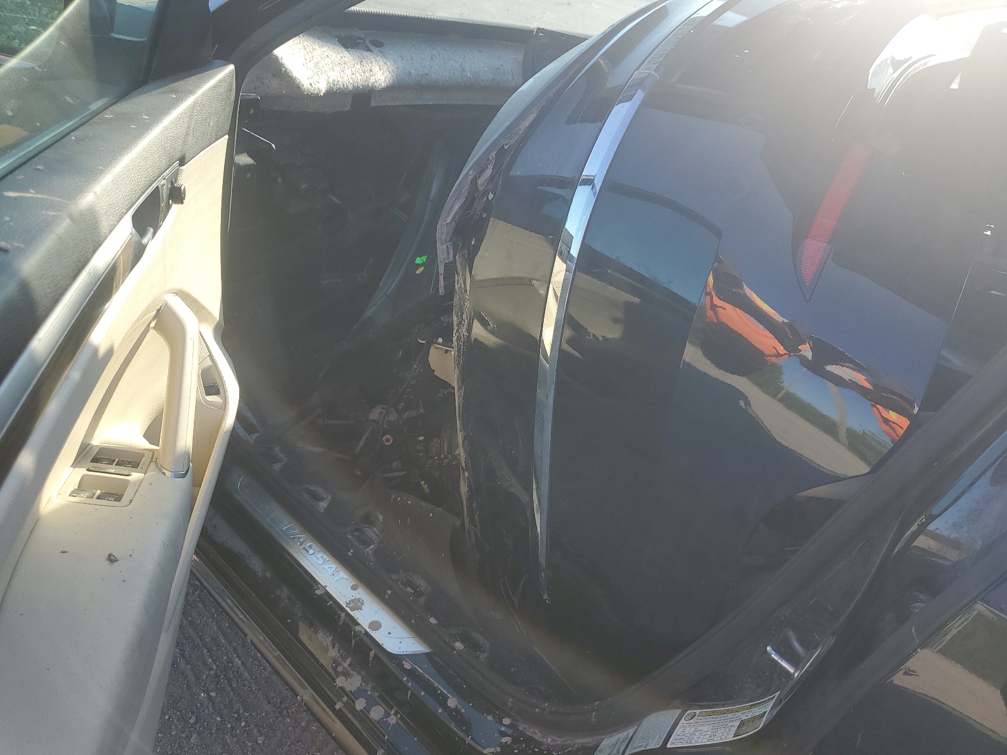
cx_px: 504
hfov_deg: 67.3
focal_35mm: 26
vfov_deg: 53.1
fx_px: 756
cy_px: 378
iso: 50
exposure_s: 1/625
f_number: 1.5
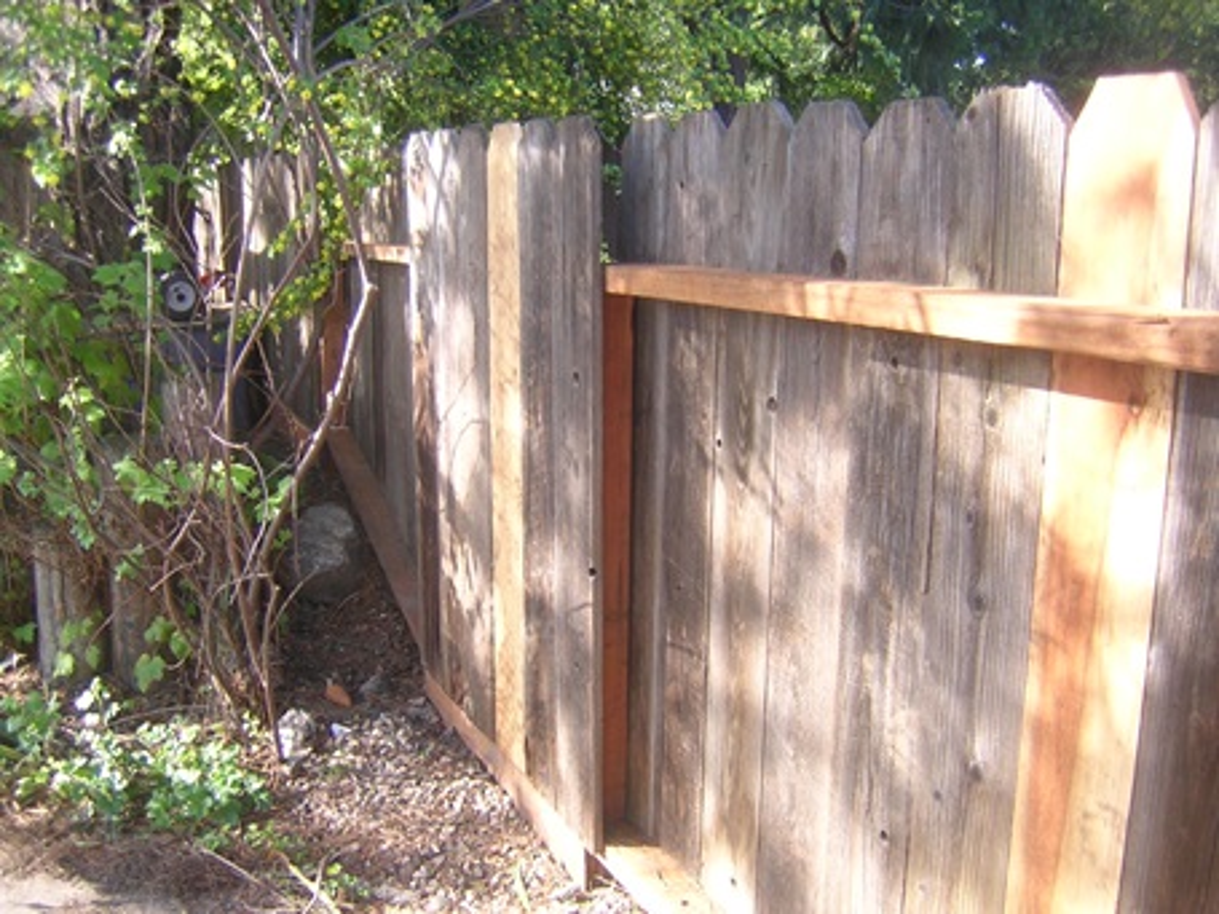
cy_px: 457
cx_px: 610
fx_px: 1267
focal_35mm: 36
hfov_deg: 51.4
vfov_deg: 39.6
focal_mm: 4.7
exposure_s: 1/80.4
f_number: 2.6
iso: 100
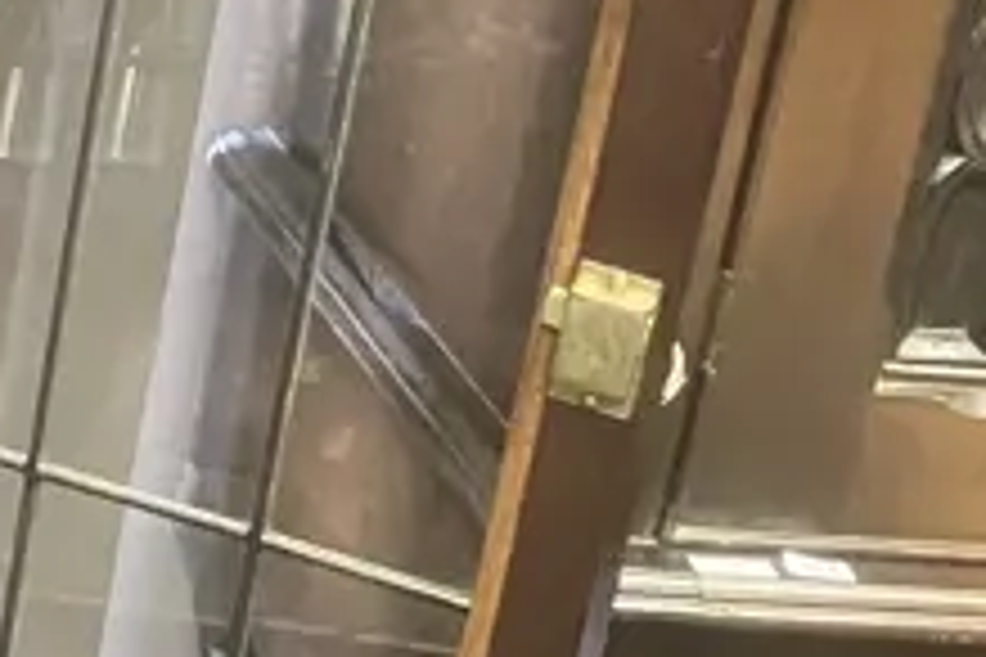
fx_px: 3725
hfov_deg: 14.0
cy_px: 320
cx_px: -545
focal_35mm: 136
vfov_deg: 10.1
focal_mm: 3.99
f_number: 1.8
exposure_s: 1/30
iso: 640
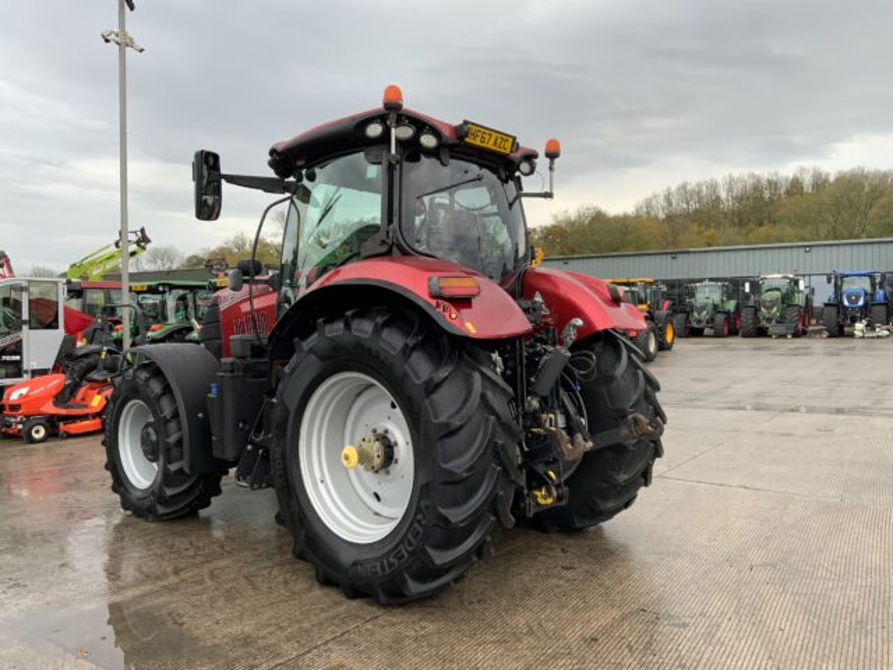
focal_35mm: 29
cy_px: 335
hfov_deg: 61.7
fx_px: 748
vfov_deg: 48.2
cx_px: 446
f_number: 1.8
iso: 16
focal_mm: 3
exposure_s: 1/222
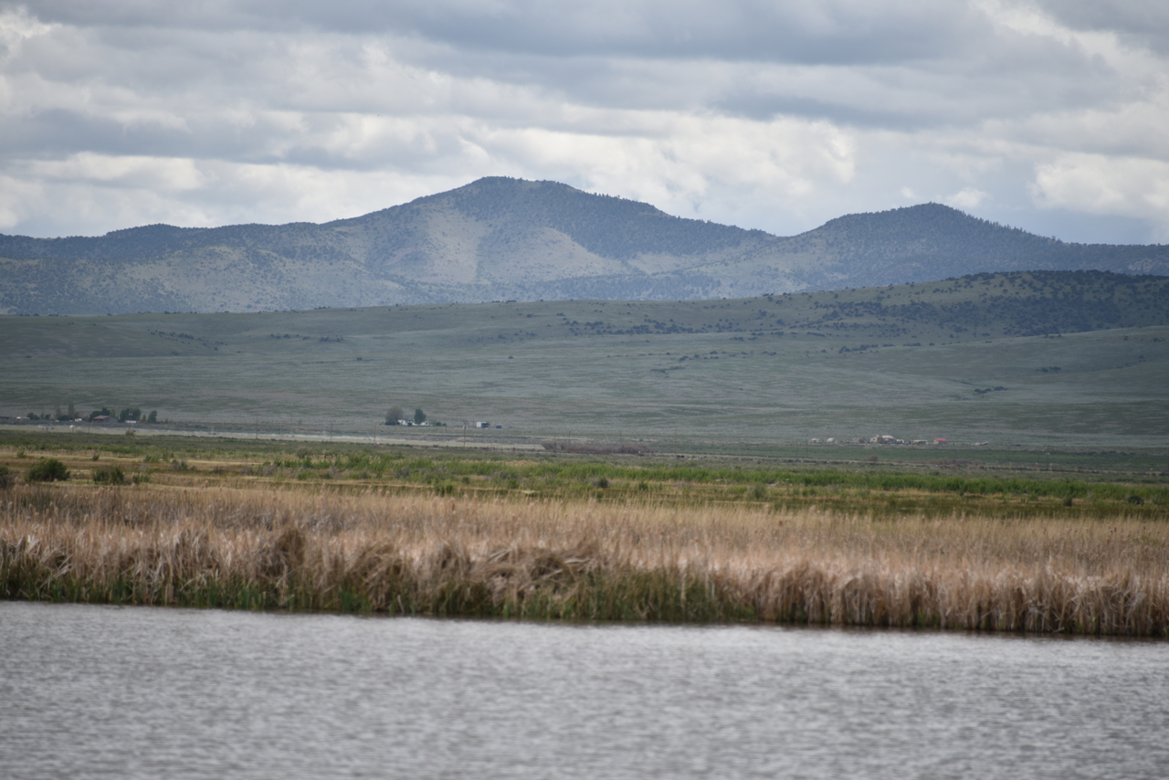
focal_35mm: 250
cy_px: 390
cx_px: 584
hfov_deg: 8.2
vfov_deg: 5.5
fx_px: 8119
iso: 100
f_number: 5.6
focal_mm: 250
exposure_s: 1/500
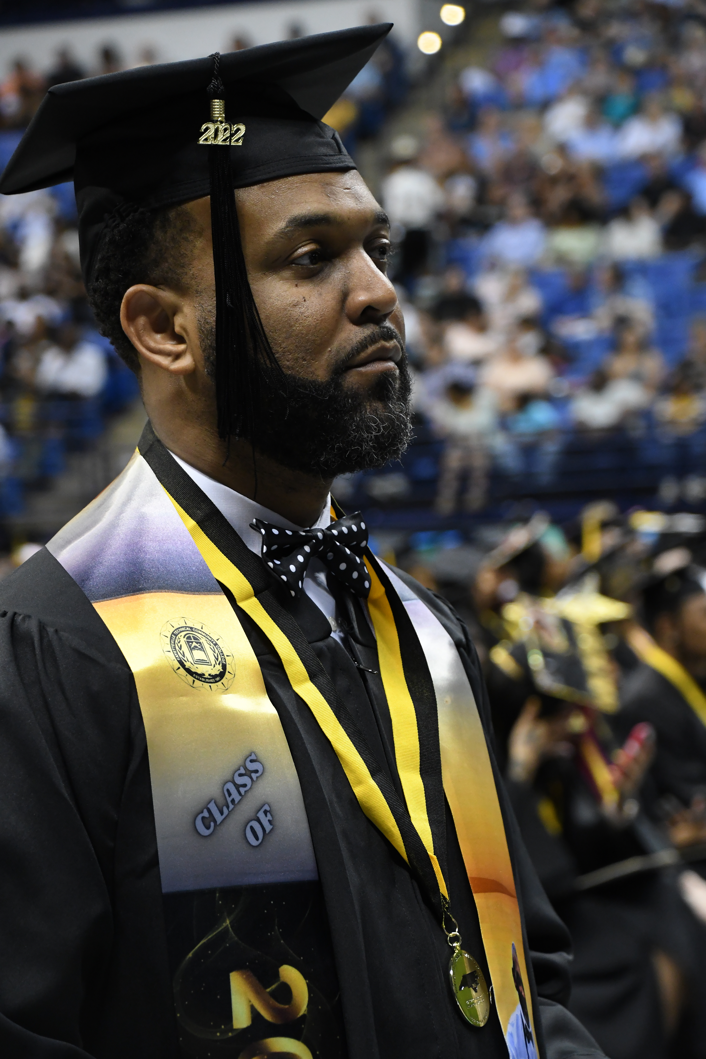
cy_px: 530
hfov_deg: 10.8
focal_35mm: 128
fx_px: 3750
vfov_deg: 16.1
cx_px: 353
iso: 2500
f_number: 5.3
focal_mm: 85
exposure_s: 1/160
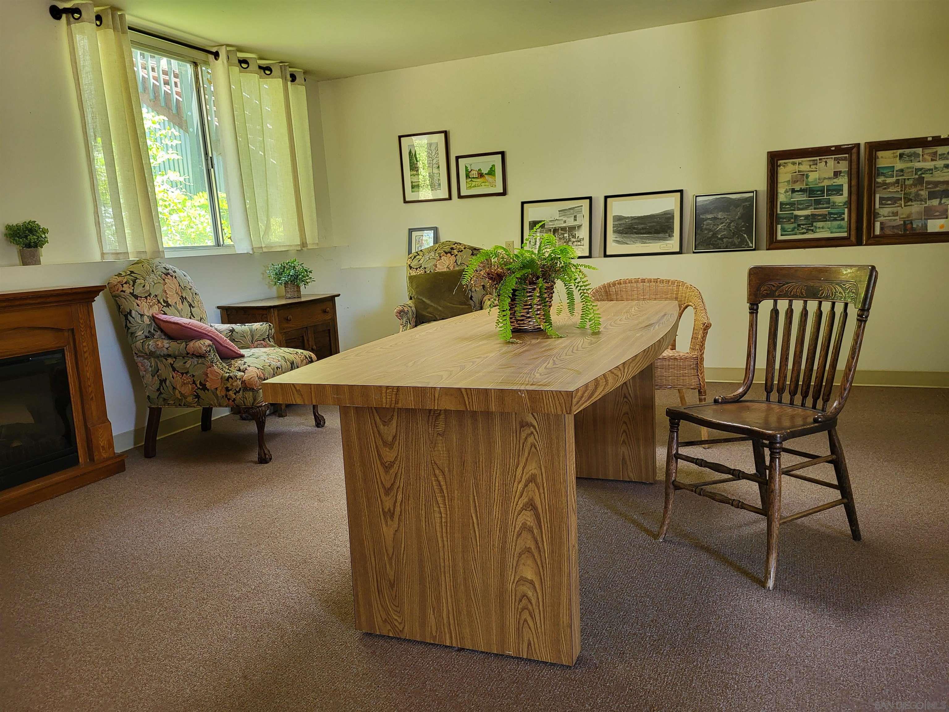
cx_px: 474
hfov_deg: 67.3
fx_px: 713
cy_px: 356
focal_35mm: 26
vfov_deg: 53.1
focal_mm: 5.4
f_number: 1.8
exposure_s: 1/60
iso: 200
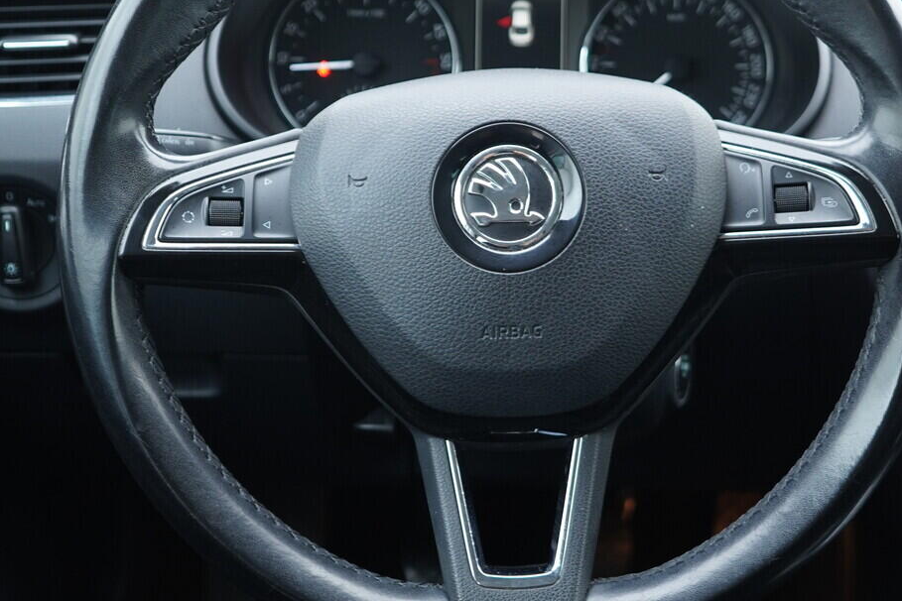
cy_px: 244
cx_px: 523
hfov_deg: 35.0
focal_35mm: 57
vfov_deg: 23.7
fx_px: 1428
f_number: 2.8
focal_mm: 24
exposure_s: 1/40
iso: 400
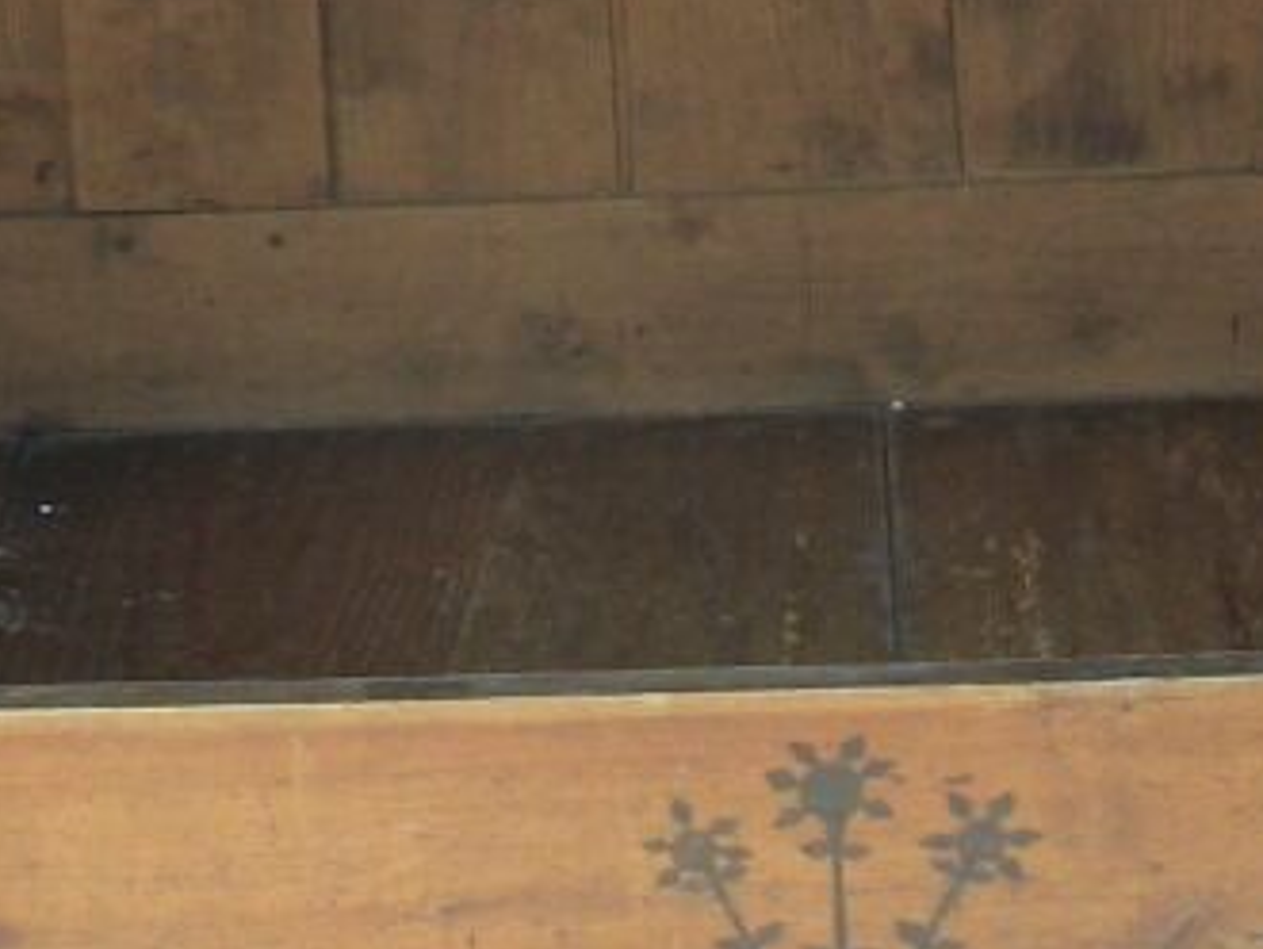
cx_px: 582
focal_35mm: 124
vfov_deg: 11.8
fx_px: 4528
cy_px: -145
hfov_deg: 15.9
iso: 80
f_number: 2.9
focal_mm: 5.7
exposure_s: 1/250
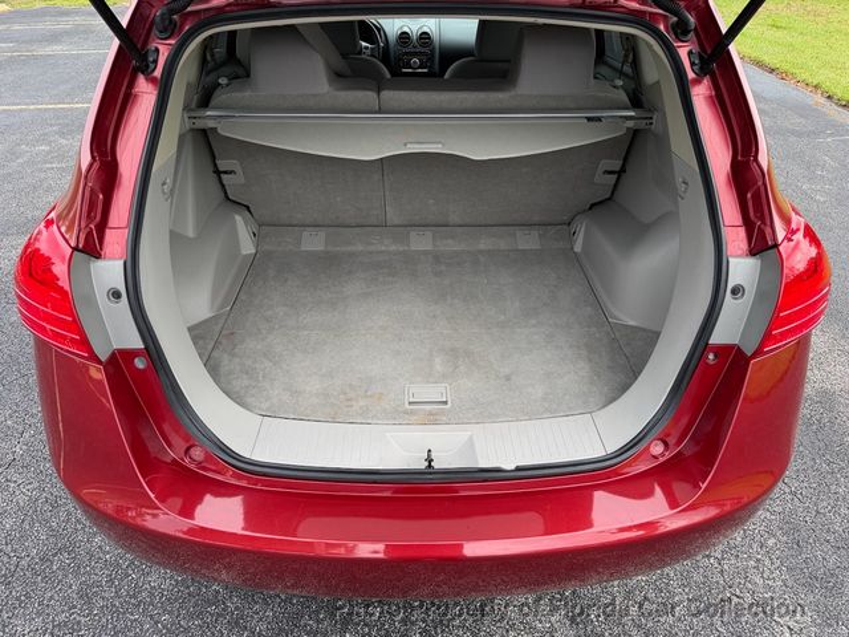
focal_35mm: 24
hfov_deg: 71.6
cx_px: 424
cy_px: 318
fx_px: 589
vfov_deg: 56.8
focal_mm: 6.76
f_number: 1.78
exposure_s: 1/456
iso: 80
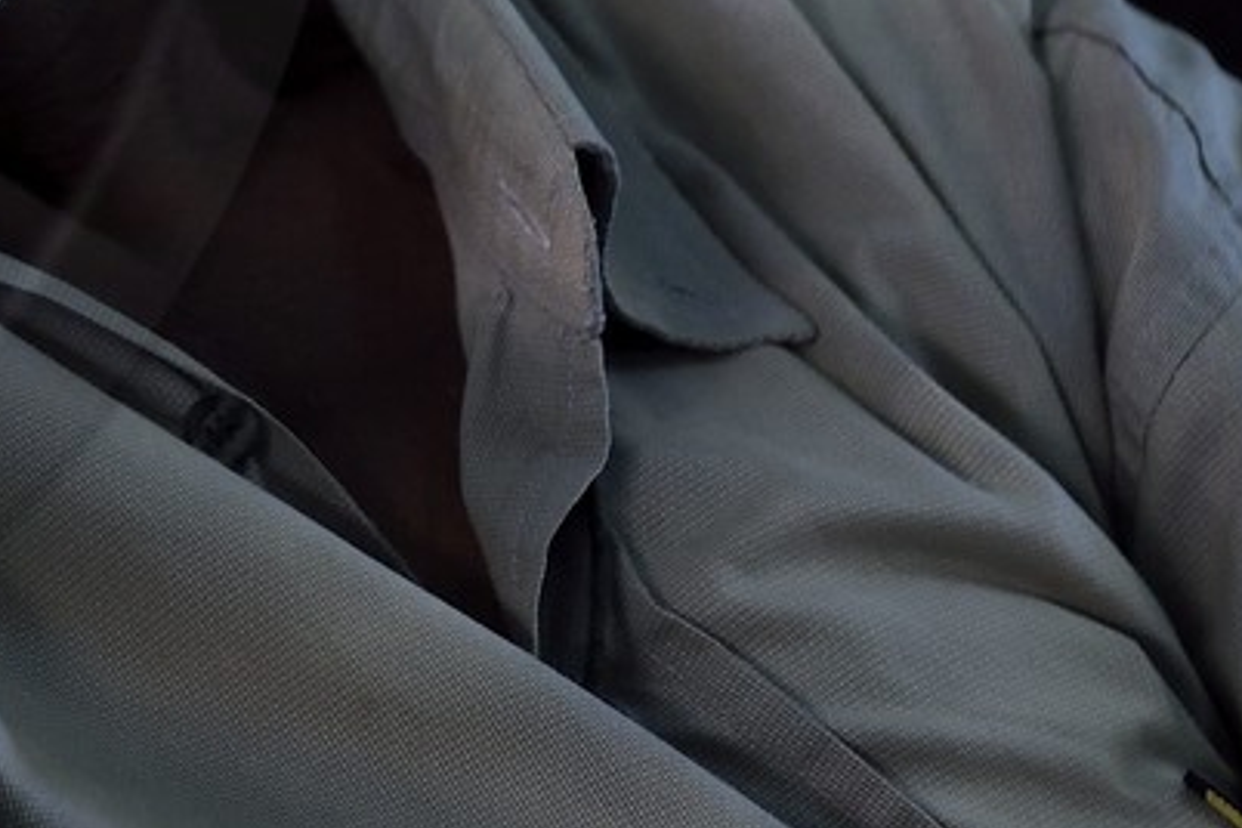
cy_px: -368
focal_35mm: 231
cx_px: -918
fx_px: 7969
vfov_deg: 5.9
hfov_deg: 8.6
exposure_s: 1/60
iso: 1600
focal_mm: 58
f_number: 4
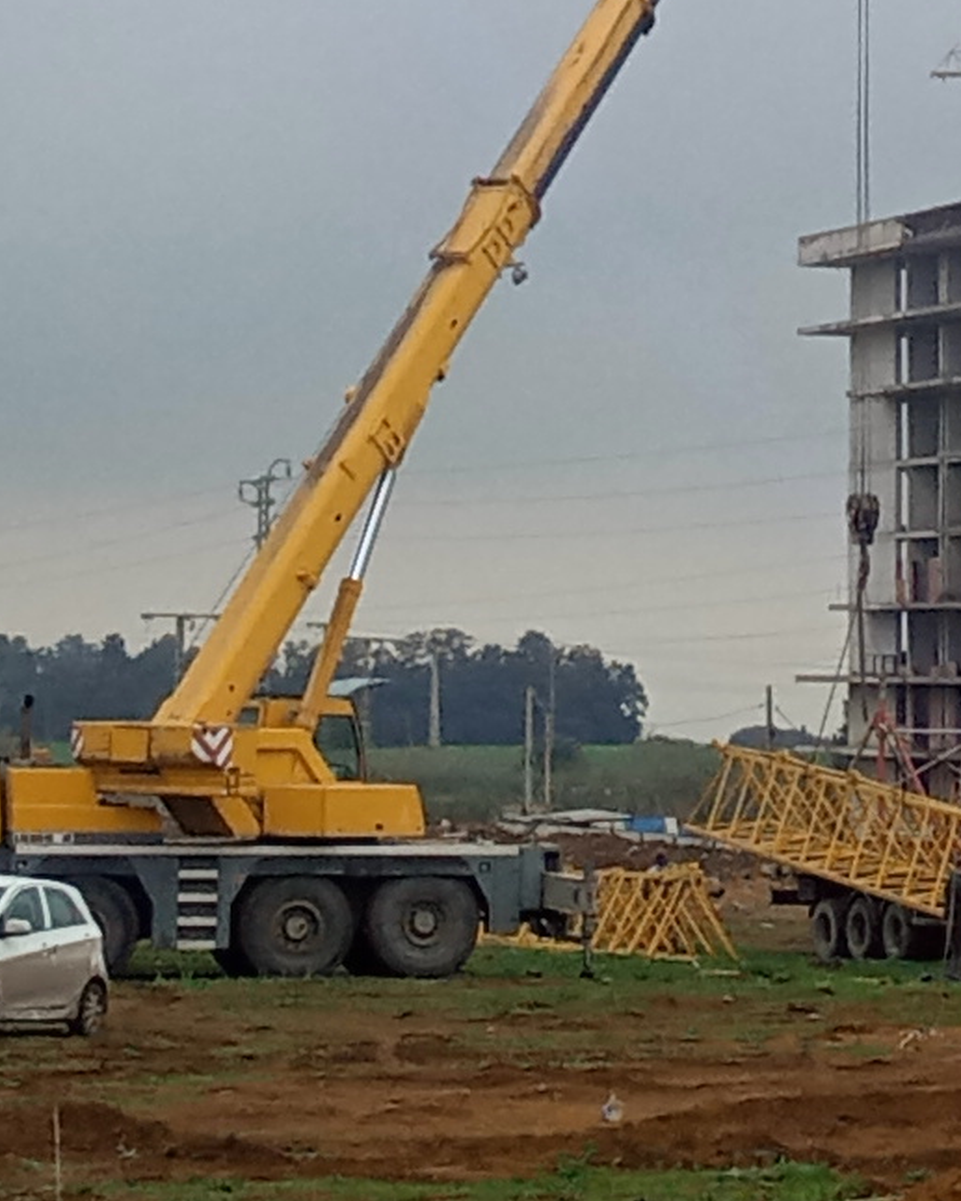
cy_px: -160
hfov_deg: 11.2
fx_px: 4905
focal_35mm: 138
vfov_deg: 13.6
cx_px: 717
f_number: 2.2
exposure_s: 1/1309
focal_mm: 3.73
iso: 115
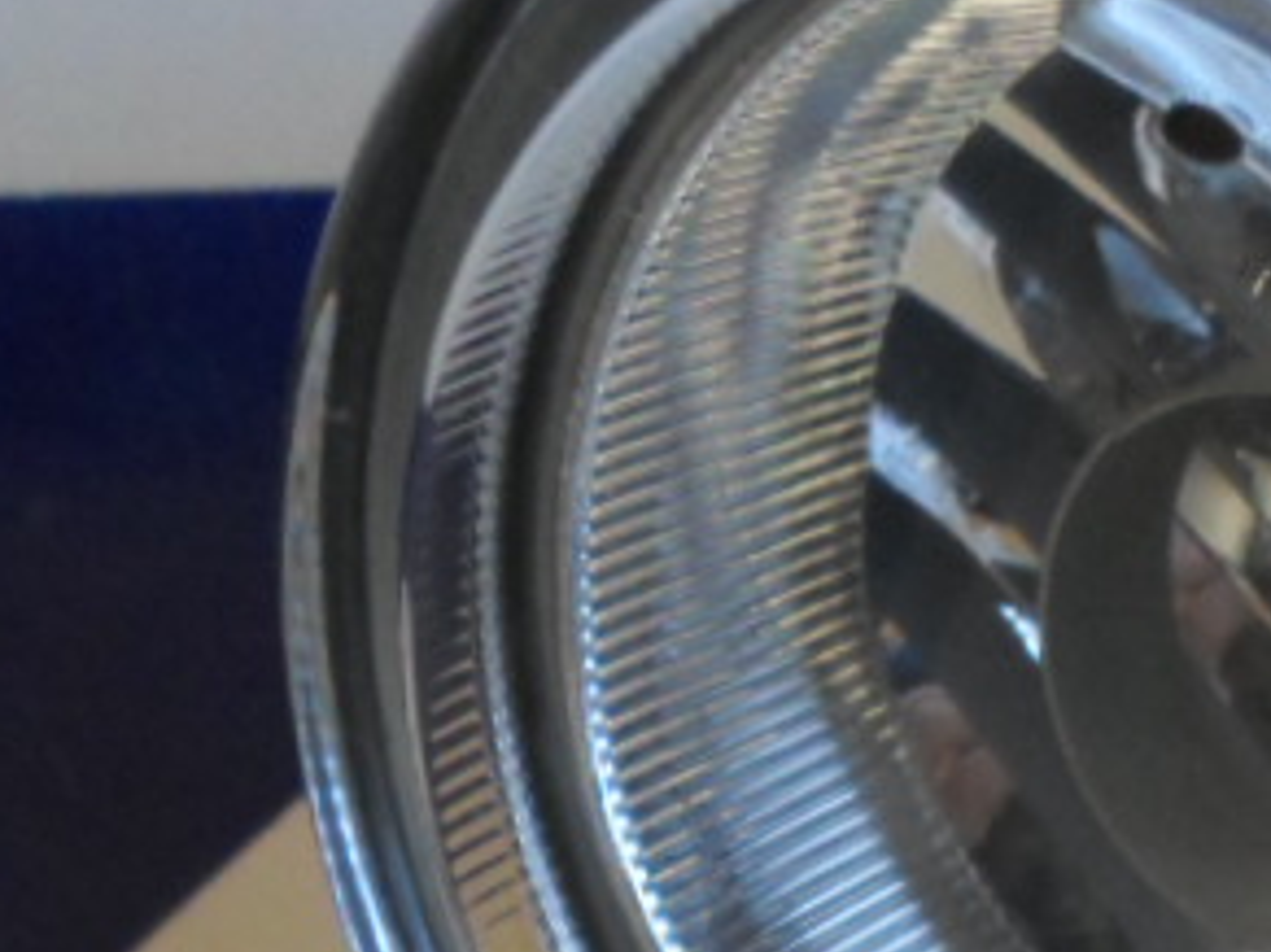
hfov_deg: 21.3
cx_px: 1341
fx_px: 3230
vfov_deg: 15.4
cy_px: 1441
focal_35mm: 88
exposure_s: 1/30
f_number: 2.5
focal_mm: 4.5
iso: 240
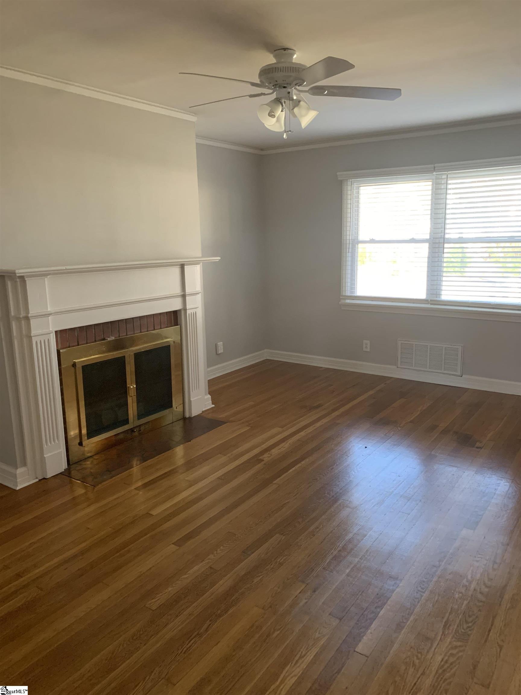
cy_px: 348
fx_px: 522
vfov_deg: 67.3
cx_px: 260
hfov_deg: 53.1
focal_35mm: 26
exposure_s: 1/60
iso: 320
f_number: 1.8
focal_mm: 4.25
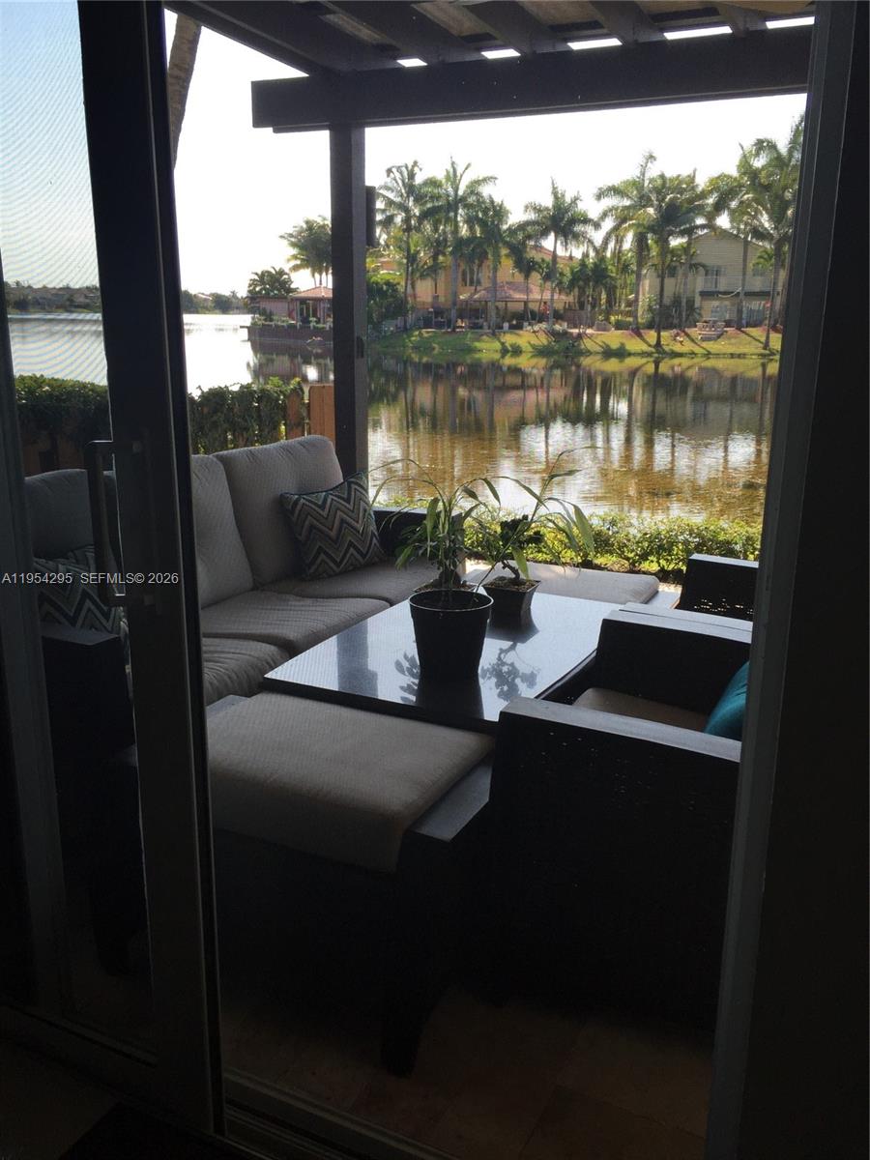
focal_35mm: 29
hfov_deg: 48.2
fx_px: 972
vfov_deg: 61.7
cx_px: 435
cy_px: 580
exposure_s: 1/482
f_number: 2.2
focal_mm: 4.15
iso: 32
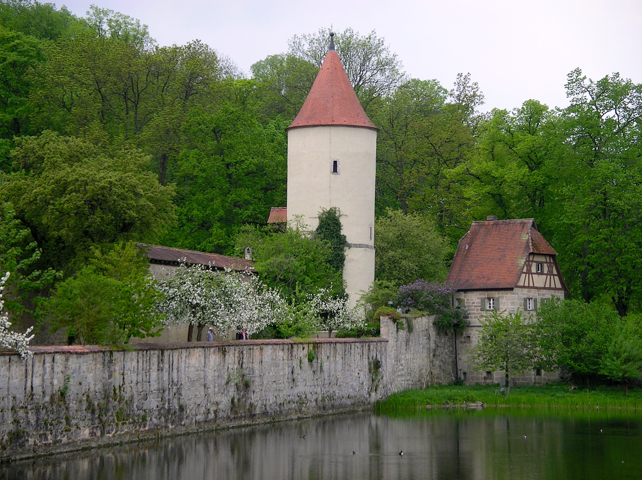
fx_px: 2113
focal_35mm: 114
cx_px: 321
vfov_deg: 13.0
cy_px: 240
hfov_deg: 17.3
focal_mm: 23.8
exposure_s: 1/274
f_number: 4
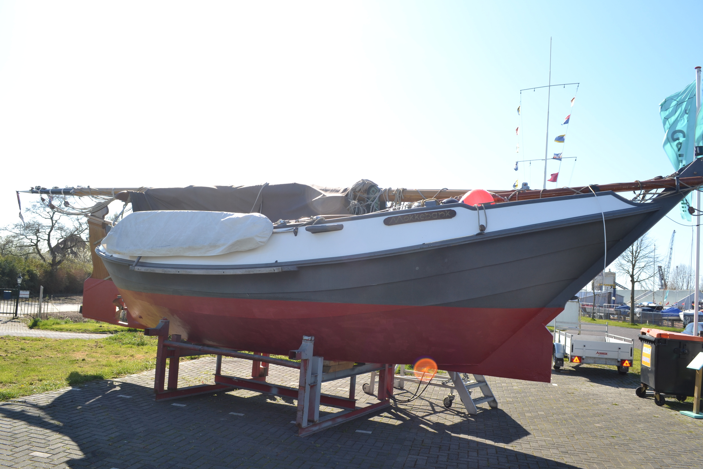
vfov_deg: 47.9
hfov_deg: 67.4
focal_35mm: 27
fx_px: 527
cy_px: 234
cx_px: 352
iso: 100
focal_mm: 18
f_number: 7.1
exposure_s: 1/200
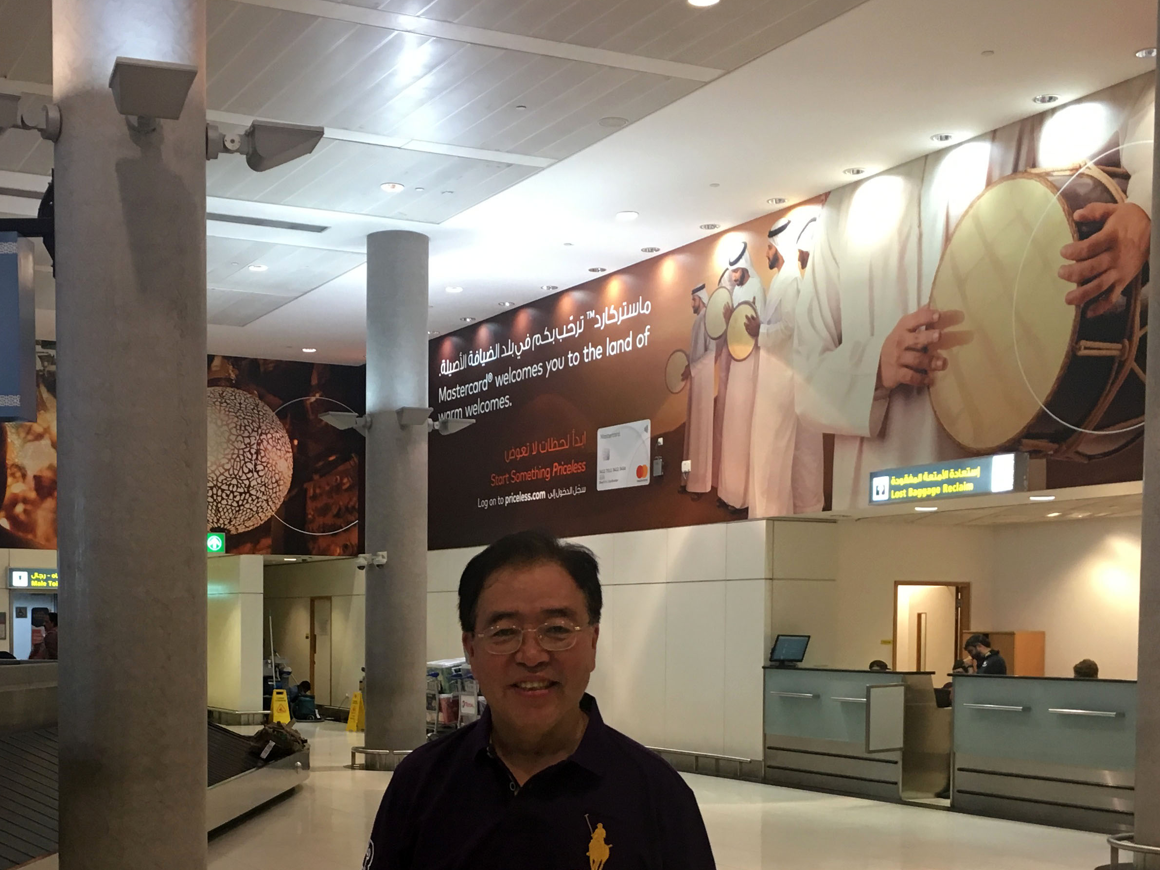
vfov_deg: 29.0
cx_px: 436
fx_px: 1642
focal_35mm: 49
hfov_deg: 38.7
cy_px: 701
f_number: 2.2
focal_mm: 4.15
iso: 100
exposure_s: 1/33
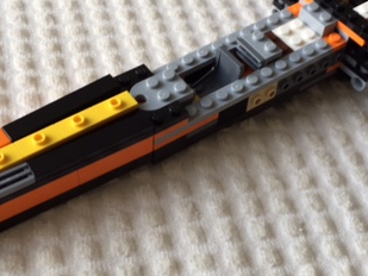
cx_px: 167
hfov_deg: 32.1
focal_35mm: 60
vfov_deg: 24.4
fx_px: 638
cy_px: 111
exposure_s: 1/50
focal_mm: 4.15
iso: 40
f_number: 2.2
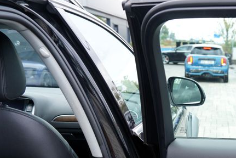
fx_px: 374
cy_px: 162
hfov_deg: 30.2
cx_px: 279
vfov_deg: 22.8
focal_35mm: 57
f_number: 4.5
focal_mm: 24
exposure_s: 1/80
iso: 100
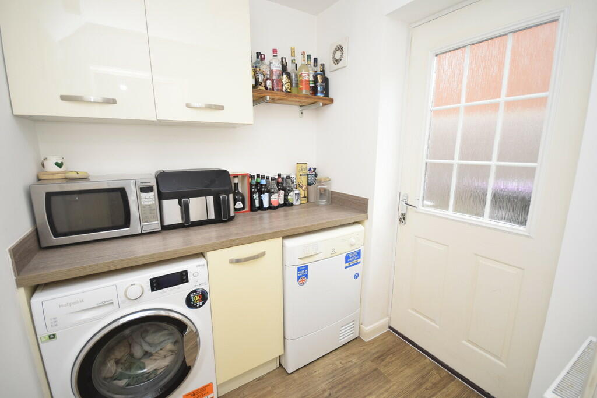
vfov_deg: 77.3
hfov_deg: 100.4
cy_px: 199
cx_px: 298
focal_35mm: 15
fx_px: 249
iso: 800
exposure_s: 1/80
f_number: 4.5
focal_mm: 10
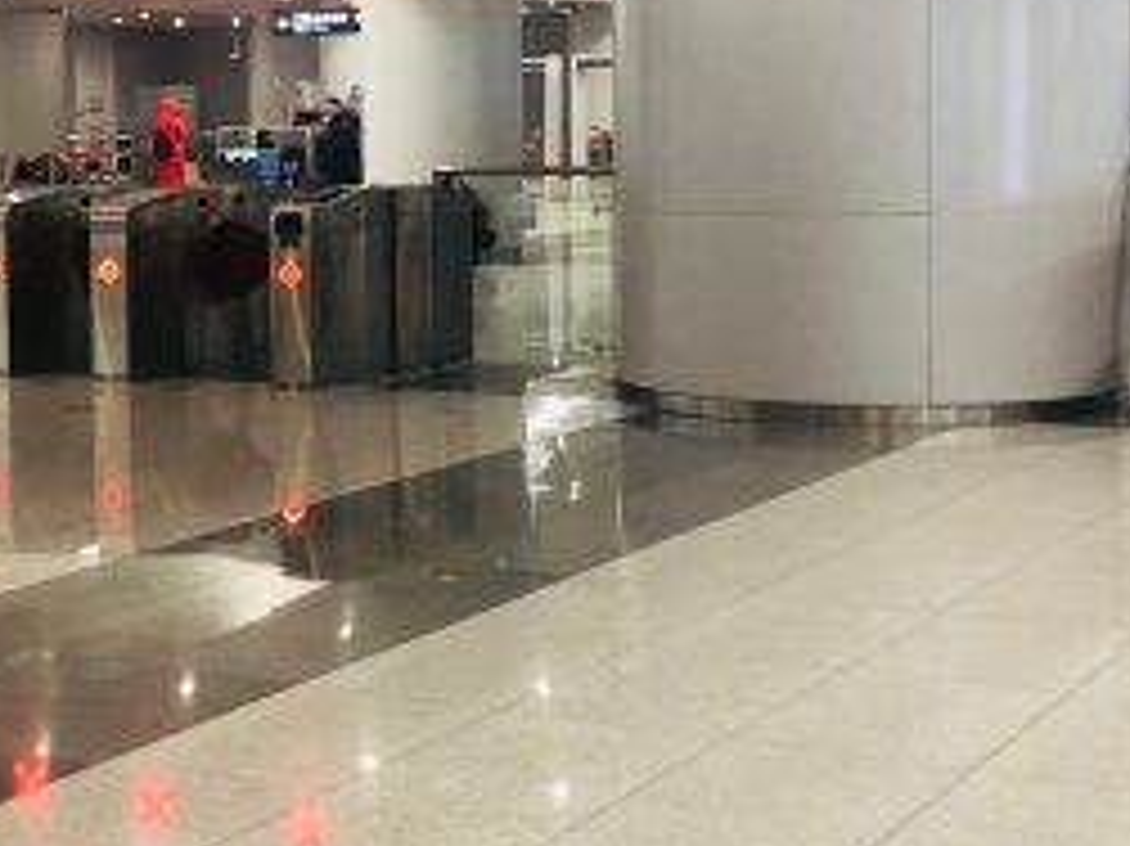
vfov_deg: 18.8
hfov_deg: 24.4
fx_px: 2545
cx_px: 149
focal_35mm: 78
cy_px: 250
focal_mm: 3.99
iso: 40
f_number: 1.8
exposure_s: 1/20
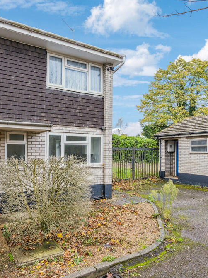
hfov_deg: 54.8
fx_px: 200
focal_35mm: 25
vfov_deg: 69.4
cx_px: 94
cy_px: 141
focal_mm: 17
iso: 800
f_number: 6.3
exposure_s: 1/160
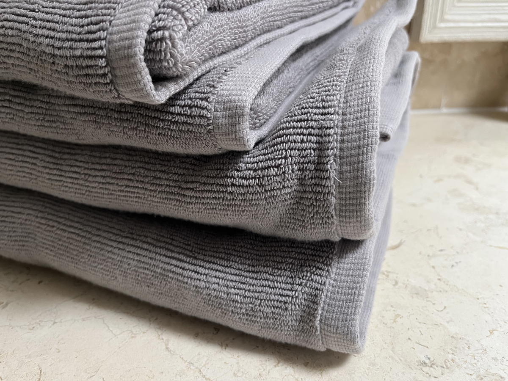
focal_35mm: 26
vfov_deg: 53.1
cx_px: 254
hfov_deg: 67.3
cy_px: 190
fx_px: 382
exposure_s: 1/60
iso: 250
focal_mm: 5.1
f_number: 1.6
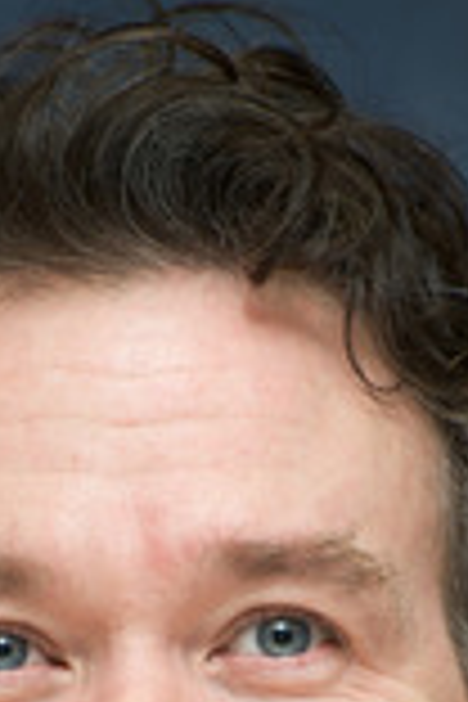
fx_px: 9223
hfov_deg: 2.9
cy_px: 850
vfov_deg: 4.3
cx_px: 218
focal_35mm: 473
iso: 640
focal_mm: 185
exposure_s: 1/60
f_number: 5.6
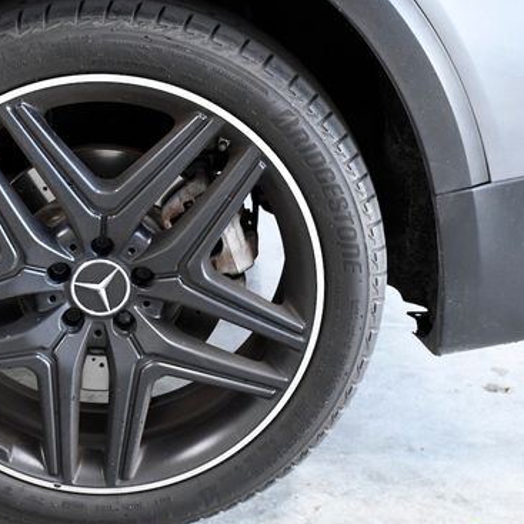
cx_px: 93
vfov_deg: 19.5
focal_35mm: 89
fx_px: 1524
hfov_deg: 19.3
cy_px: 269
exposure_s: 1/160
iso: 2500
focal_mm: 40
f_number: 6.3
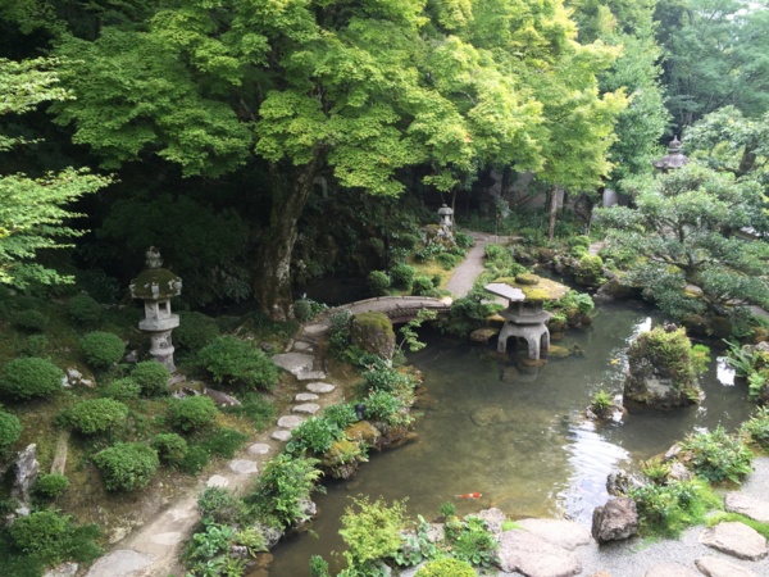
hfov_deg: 61.7
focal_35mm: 29
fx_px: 644
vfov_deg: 48.2
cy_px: 288
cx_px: 384
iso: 32
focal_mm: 4.15
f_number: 2.2
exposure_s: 1/327
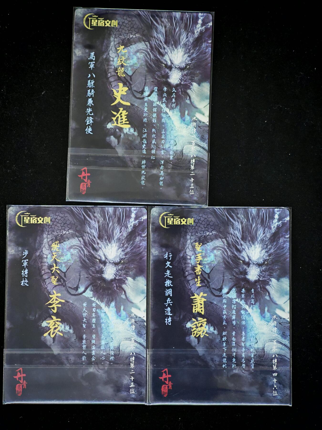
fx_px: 893
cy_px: 215
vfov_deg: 27.0
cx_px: 161
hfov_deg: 20.4
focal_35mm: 72
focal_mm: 8.67
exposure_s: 1/25
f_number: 2.4
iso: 800
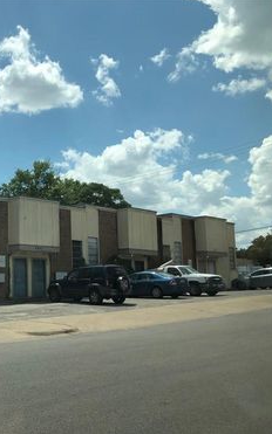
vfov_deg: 49.3
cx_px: 6
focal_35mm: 40
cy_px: 216
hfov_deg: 30.0
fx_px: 474
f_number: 1.8
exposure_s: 1/1143
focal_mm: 3.99
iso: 20
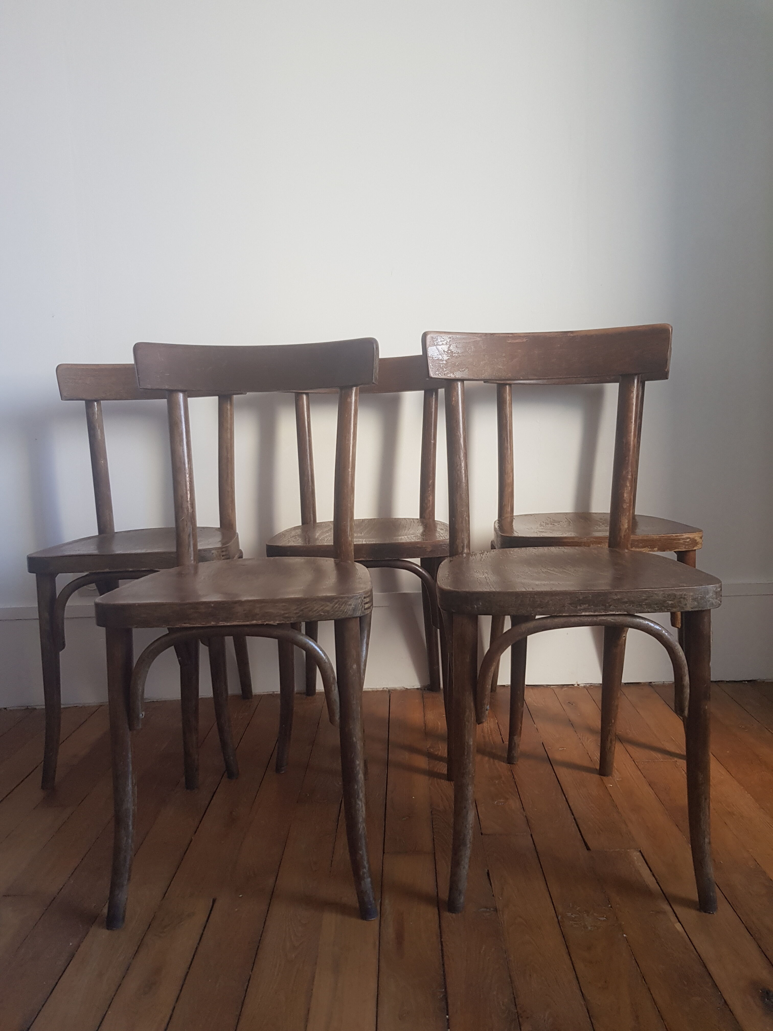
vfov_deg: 67.3
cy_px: 516
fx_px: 774
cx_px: 386
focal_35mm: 26
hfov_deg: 53.1
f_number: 1.7
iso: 100
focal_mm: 4.2
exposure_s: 1/50
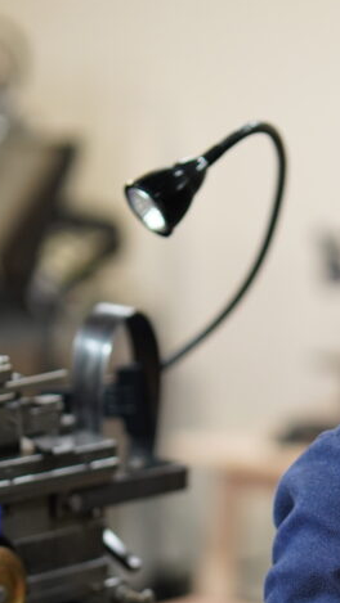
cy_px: 435
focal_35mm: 134
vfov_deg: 16.0
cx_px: 299
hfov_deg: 9.0
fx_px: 2147
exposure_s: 1/250
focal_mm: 50
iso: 1000
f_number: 1.6
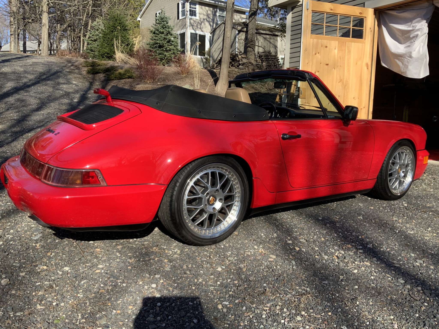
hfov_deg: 61.7
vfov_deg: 48.2
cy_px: 164
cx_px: 220
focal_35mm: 29
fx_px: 368
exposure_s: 1/842
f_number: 1.8
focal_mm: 3
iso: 16
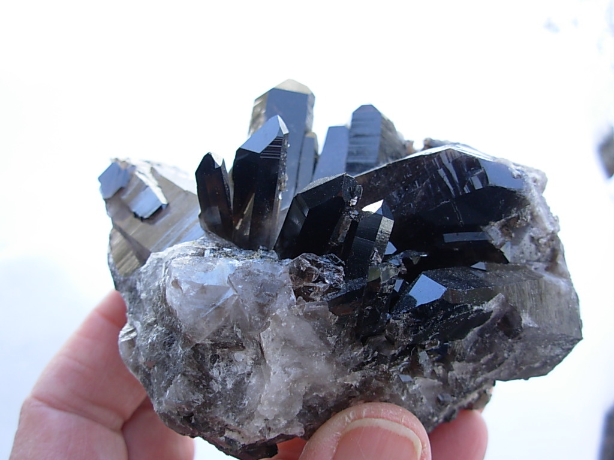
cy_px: 230
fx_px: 674
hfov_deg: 49.0
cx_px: 307
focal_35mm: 38
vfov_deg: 37.7
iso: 50
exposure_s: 1/121
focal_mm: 6.3
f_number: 2.9
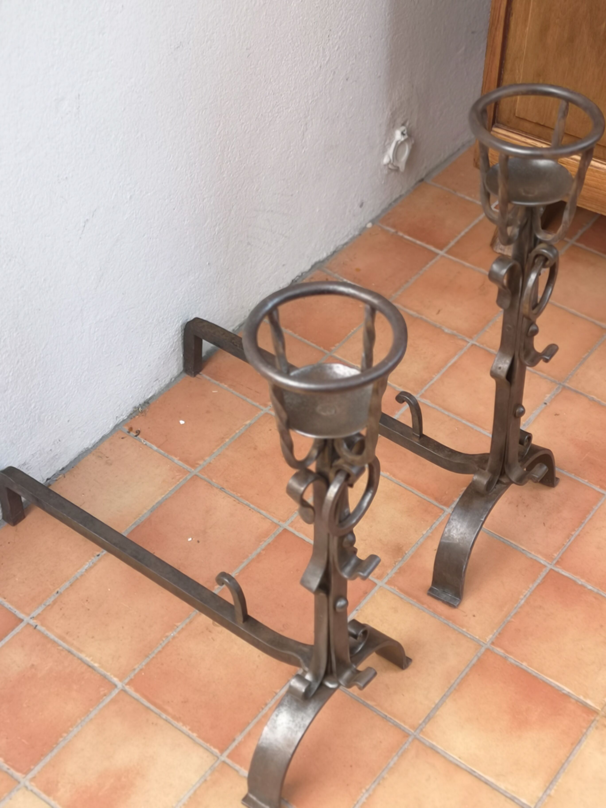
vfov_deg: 35.5
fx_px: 1260
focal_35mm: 54
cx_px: 303
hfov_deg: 27.0
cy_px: 404
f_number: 4
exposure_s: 1/60
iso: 64
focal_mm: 5.58
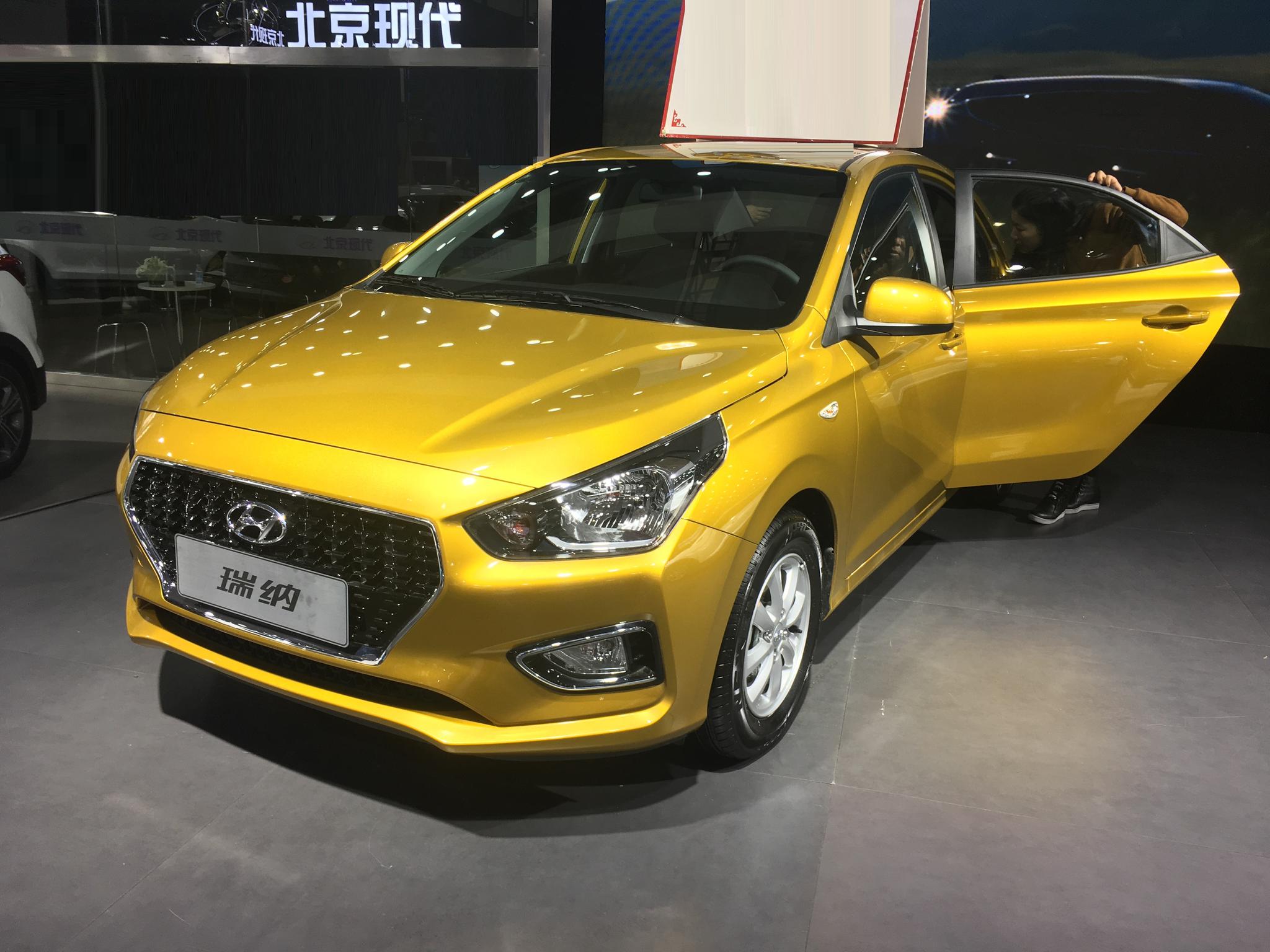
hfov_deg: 61.7
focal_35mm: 29
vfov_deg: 48.2
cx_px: 635
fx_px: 1064
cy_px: 476
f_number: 2.2
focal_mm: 4.15
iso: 25
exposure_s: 1/50
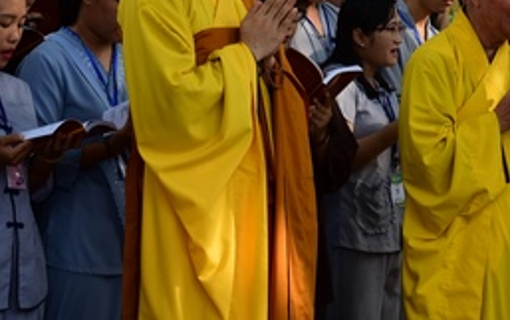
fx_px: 1794
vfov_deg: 10.2
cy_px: 85
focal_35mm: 129
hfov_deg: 16.1
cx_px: 361
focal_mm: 50
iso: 200
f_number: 8
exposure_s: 1/80
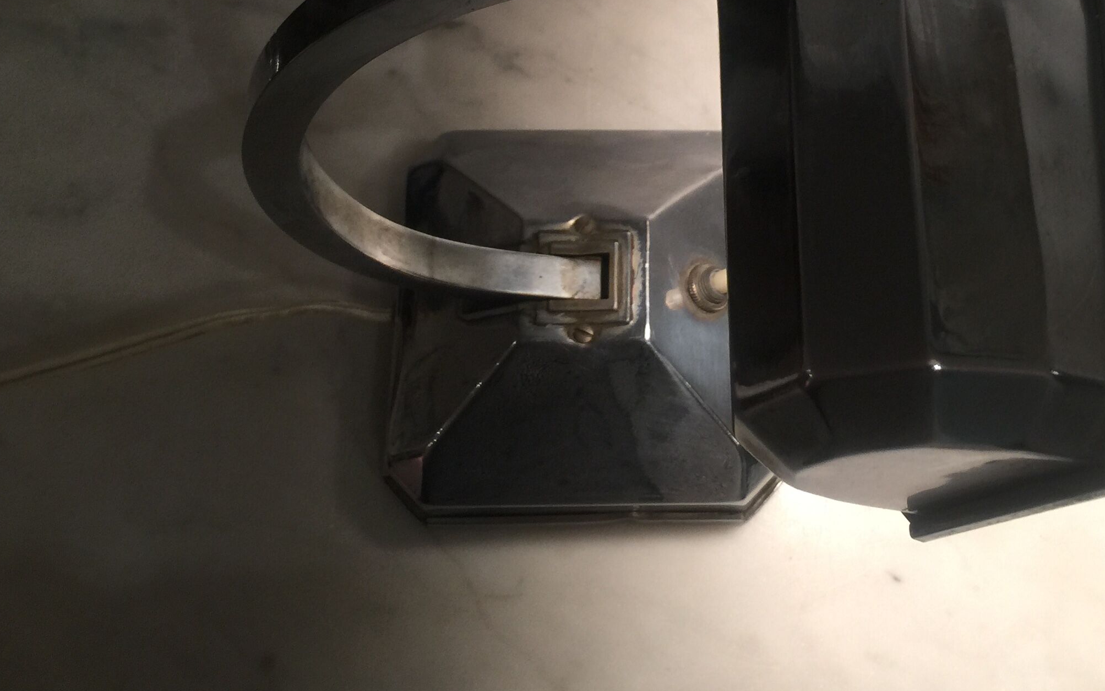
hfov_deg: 39.9
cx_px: 714
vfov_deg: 25.2
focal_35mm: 50
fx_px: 1506
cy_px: 93
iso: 40
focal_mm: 4.15
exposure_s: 1/33
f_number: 2.2
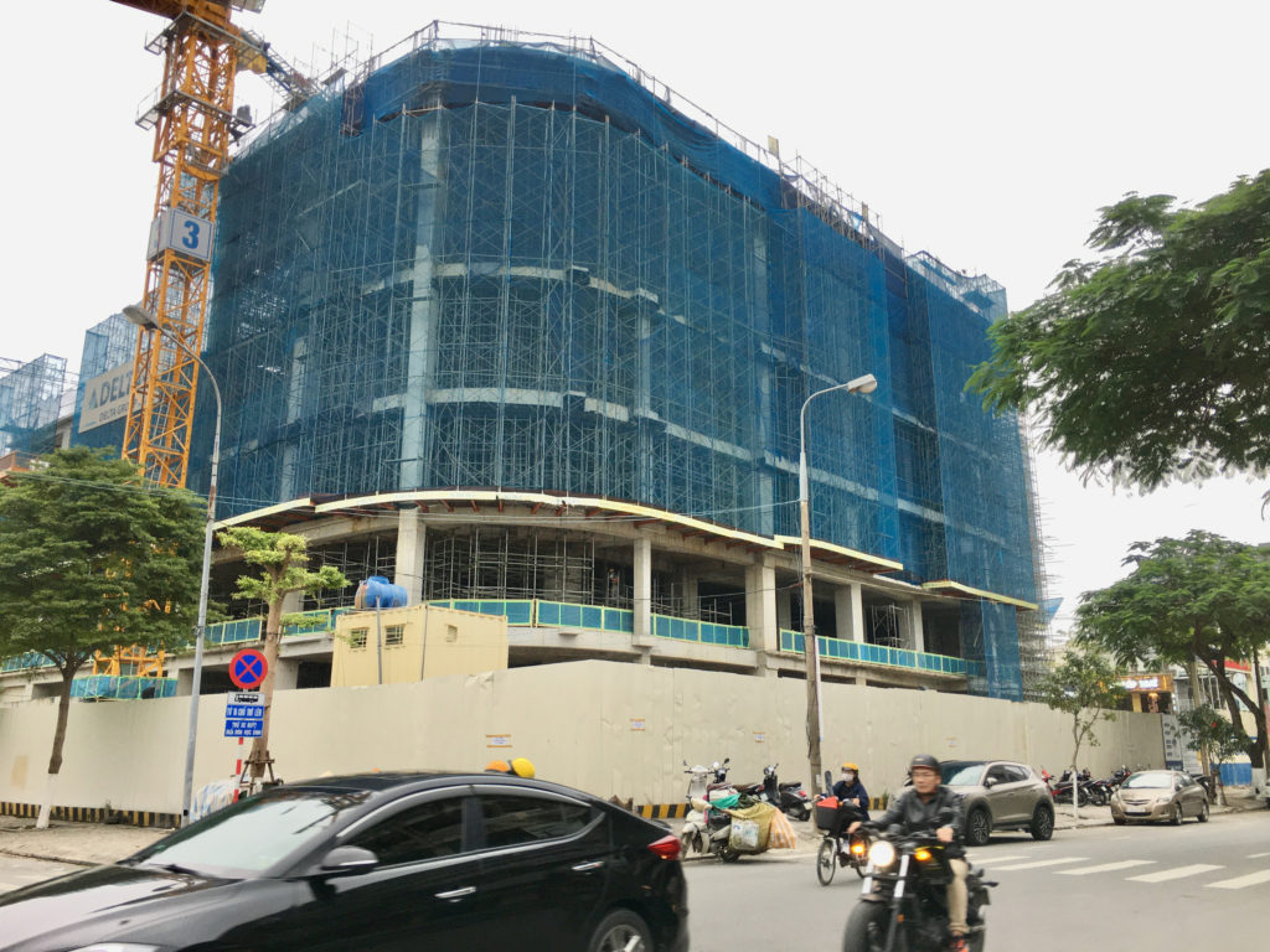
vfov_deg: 48.2
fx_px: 1064
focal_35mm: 29
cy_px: 476
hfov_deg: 61.7
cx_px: 635
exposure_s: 1/100
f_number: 2.2
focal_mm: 4.15
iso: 32
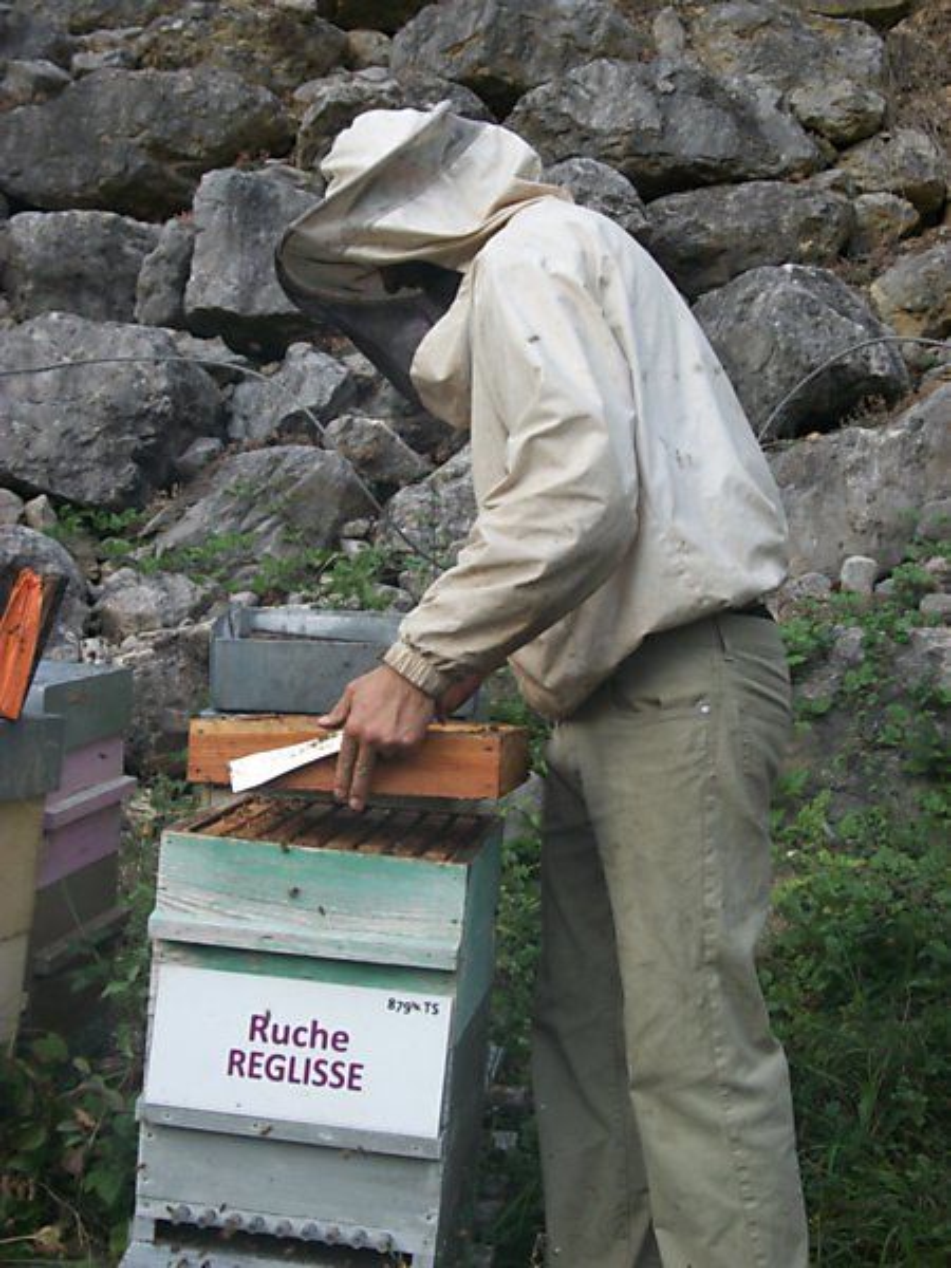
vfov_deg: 38.2
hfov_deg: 29.1
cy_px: 634
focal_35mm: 50
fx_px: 1832
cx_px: 476
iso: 80
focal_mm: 8.8
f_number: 3.6
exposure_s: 1/125
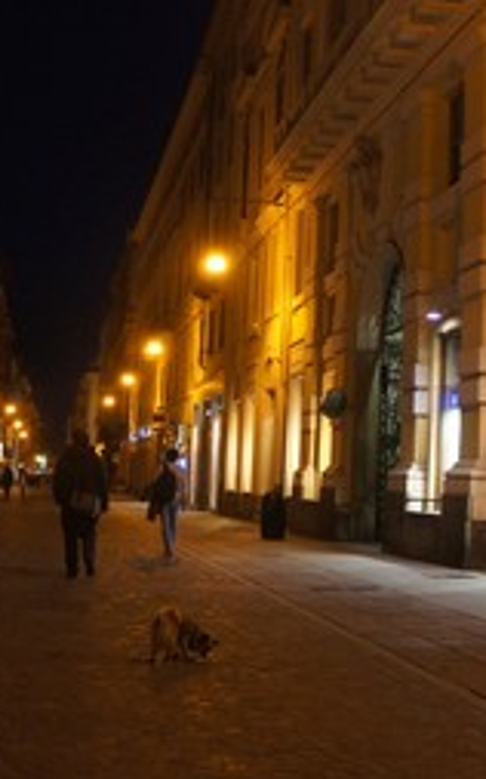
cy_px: 419
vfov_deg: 40.3
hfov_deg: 25.8
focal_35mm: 50
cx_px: 194
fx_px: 1060
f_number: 3.5
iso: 1600
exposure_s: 1/50
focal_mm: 18
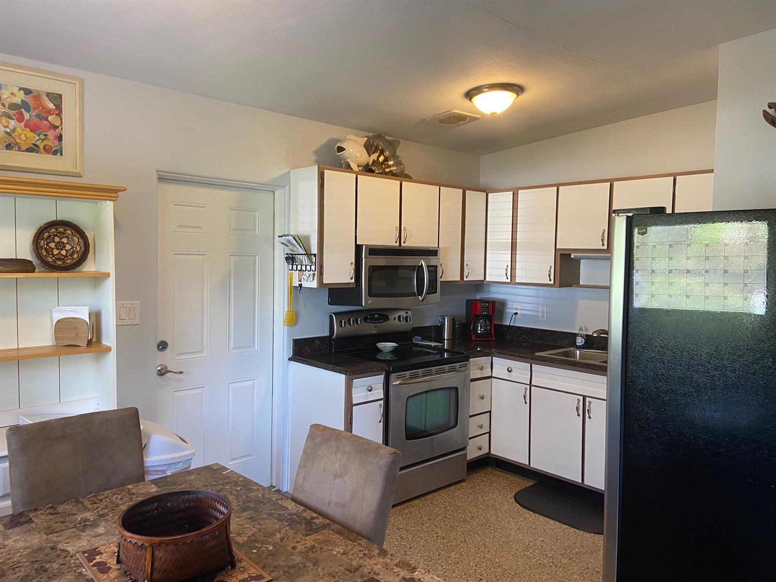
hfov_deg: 67.3
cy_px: 291
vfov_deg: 53.1
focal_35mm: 26
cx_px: 388
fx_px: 583
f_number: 1.8
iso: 80
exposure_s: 1/60
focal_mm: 4.25
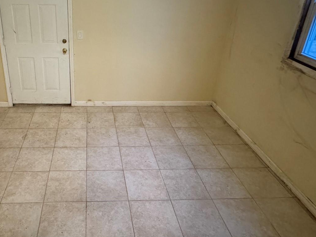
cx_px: 97
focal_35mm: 28
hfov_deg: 61.4
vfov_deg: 48.8
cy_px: 78
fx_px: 256
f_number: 2.2
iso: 1250
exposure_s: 1/60
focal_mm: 2.22
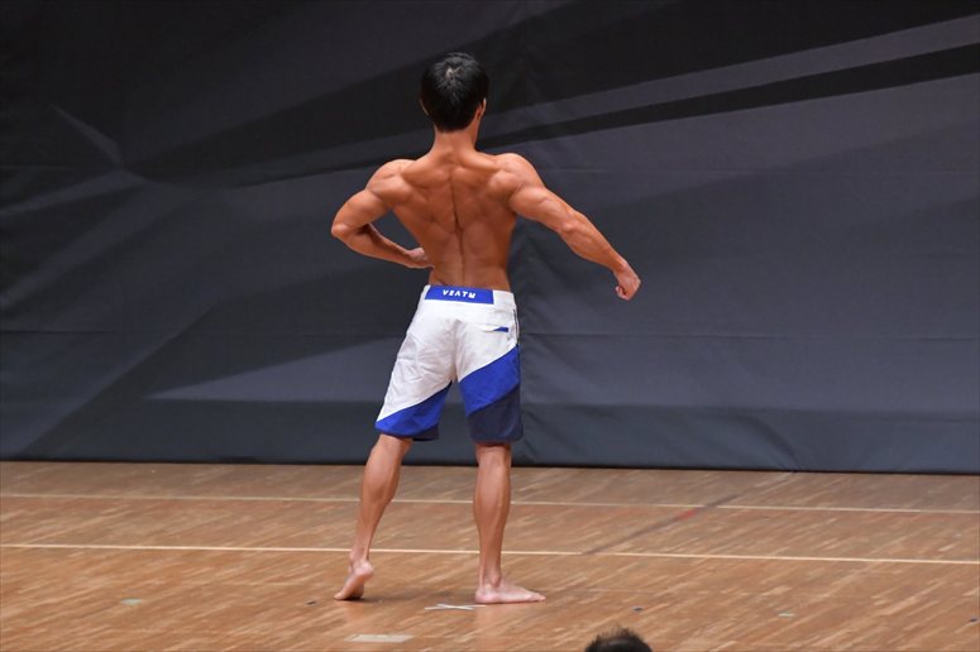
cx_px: 490
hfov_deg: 6.9
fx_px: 8163
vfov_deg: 4.6
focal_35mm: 300
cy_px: 326
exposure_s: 1/400
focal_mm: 200
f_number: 5.6
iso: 6400
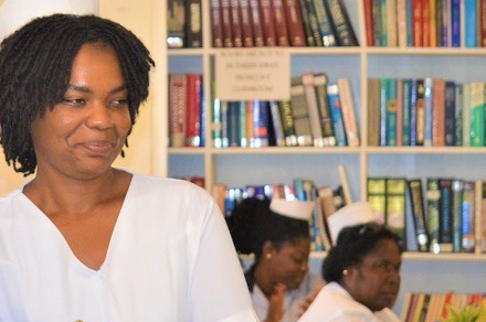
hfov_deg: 11.3
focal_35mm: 181
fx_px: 2440
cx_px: 112
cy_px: 193
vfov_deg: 7.6
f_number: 5.6
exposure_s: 1/60
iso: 900
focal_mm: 52
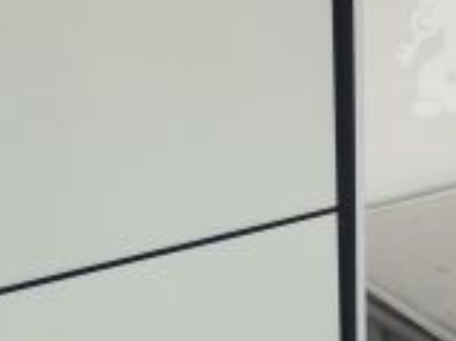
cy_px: 40
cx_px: 625
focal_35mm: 131
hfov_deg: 14.3
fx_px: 1724
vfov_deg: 11.2
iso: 50
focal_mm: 5.5
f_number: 1.8
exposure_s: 1/100
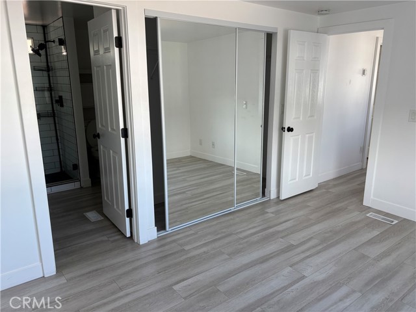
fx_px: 312
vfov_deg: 53.1
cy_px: 156
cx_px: 208
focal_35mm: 26
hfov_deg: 67.3
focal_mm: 5.96
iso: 80
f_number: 1.6
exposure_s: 1/121
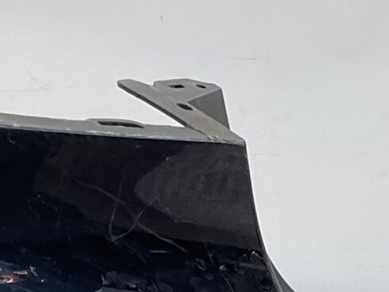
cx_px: 197
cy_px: 355
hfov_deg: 13.1
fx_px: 1697
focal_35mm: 151
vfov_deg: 9.7
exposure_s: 1/120
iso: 25
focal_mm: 3
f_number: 1.8
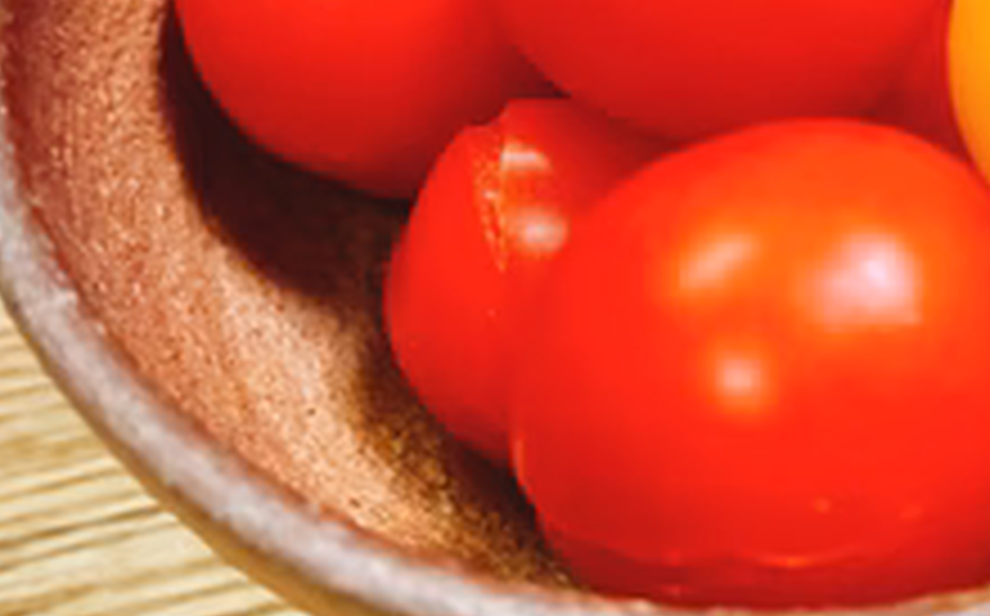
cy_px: 144
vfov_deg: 23.6
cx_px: 716
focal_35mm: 54
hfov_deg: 36.9
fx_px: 1455
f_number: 1.8
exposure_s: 1/15
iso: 100
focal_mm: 3.99
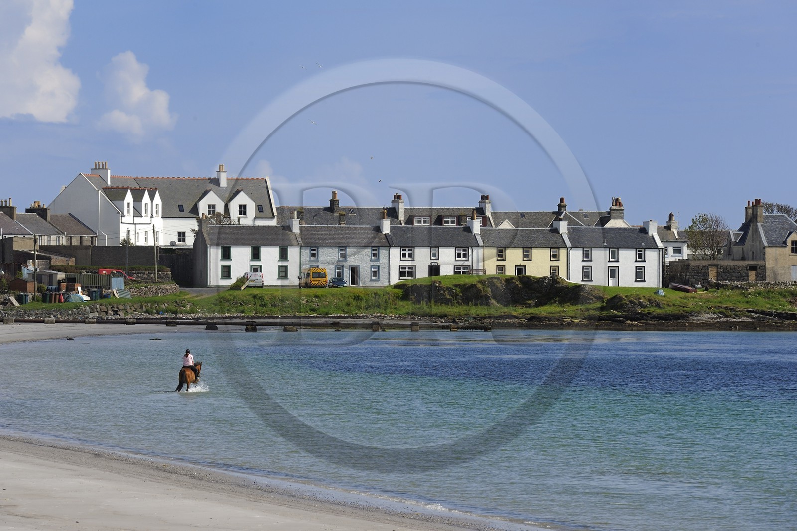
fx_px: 4427
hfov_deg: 10.3
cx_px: 398
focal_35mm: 200
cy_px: 266
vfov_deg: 6.9
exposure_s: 1/320
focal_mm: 200
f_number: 11
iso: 200
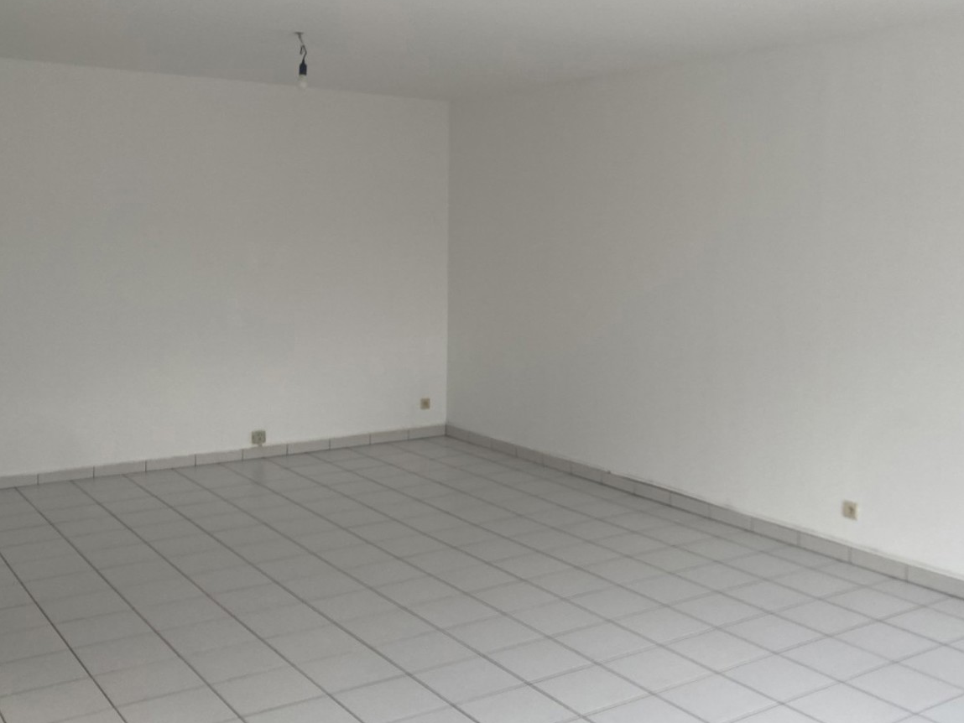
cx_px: 563
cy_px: 304
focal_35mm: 39
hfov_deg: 47.7
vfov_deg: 36.7
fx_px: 1086
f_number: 1.8
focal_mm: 3.99
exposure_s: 1/121
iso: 32
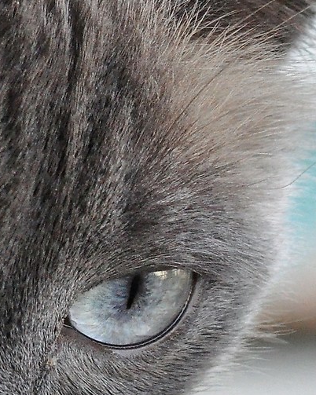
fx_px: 15303
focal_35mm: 1308
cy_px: 119
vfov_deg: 1.5
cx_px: -149
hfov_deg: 1.2
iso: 2000
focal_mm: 195
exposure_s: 1/500
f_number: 8
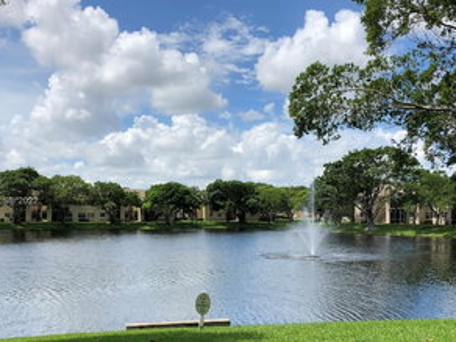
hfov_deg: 45.8
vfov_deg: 35.0
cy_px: 201
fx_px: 540
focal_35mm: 41
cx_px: 238
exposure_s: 1/3247
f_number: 1.8
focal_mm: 3.99
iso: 20
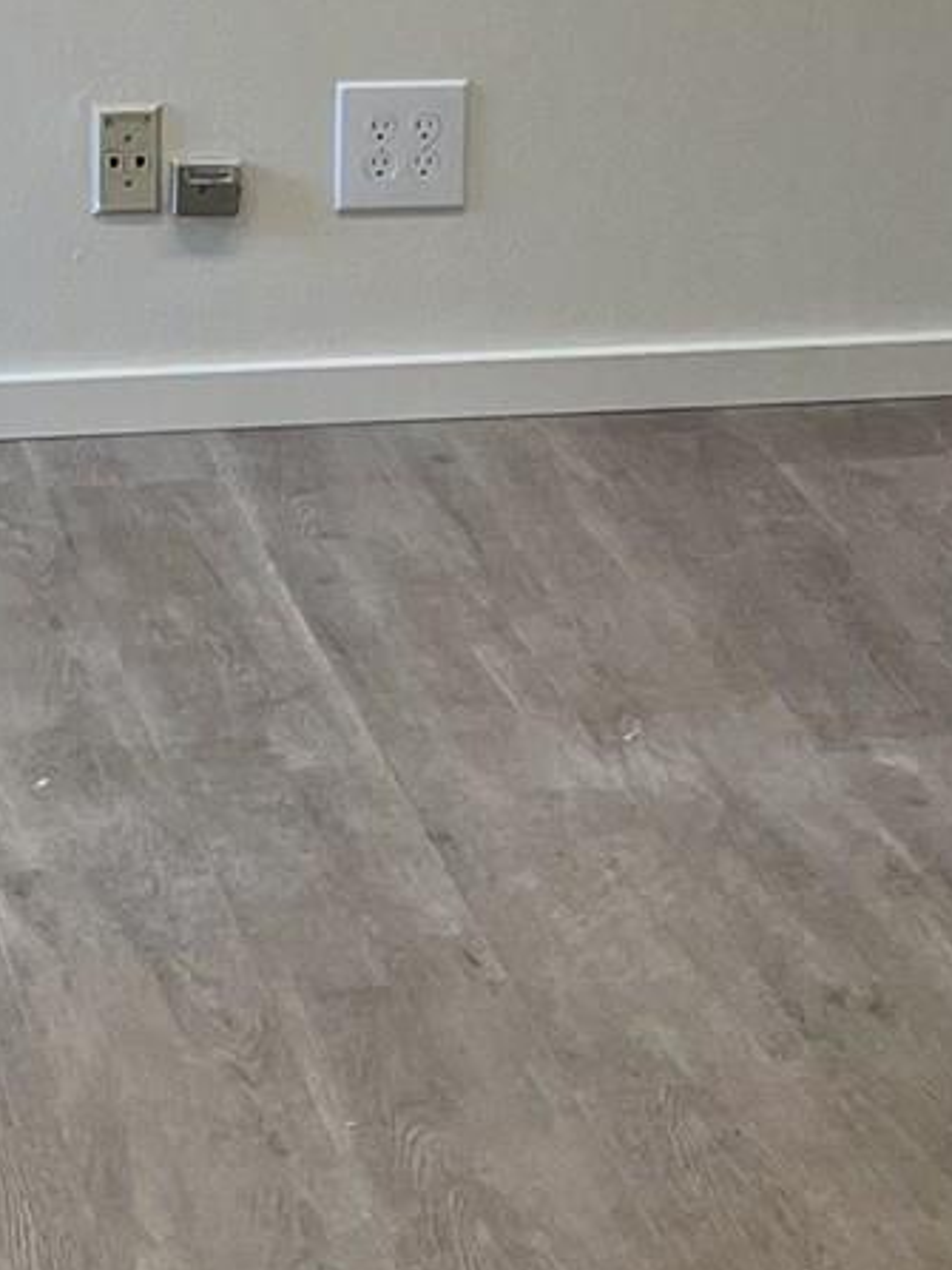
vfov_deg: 14.5
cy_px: -14
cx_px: 31
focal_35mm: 134
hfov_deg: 11.0
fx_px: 4916
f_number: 1.6
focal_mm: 5.1
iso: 64
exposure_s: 1/127
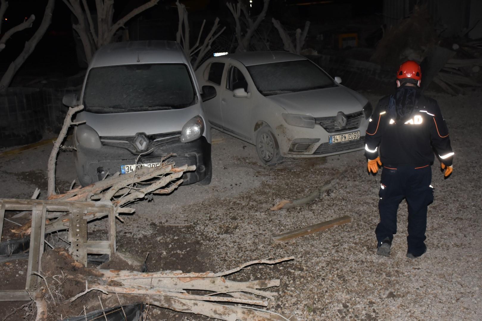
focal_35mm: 48
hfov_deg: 41.1
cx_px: 241
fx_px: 643
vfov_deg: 28.1
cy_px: 160
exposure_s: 1/60
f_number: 5.6
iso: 1250
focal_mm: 32
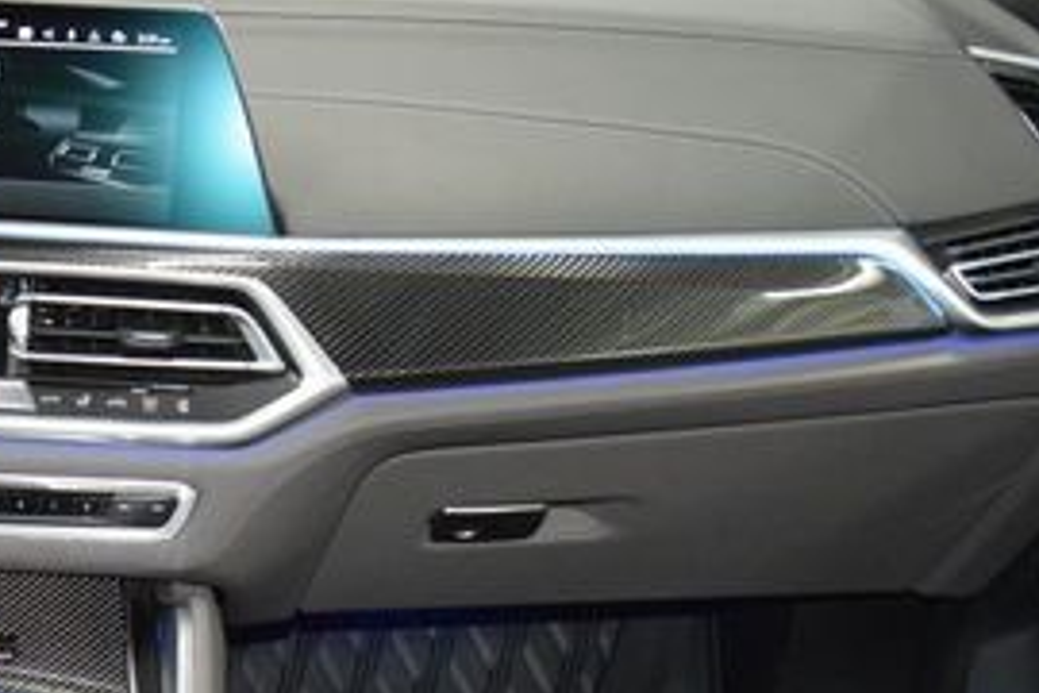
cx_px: -58
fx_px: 1847
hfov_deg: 28.9
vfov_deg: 21.0
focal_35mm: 64
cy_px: 568
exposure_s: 1/80
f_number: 3.5
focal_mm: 18
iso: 3200
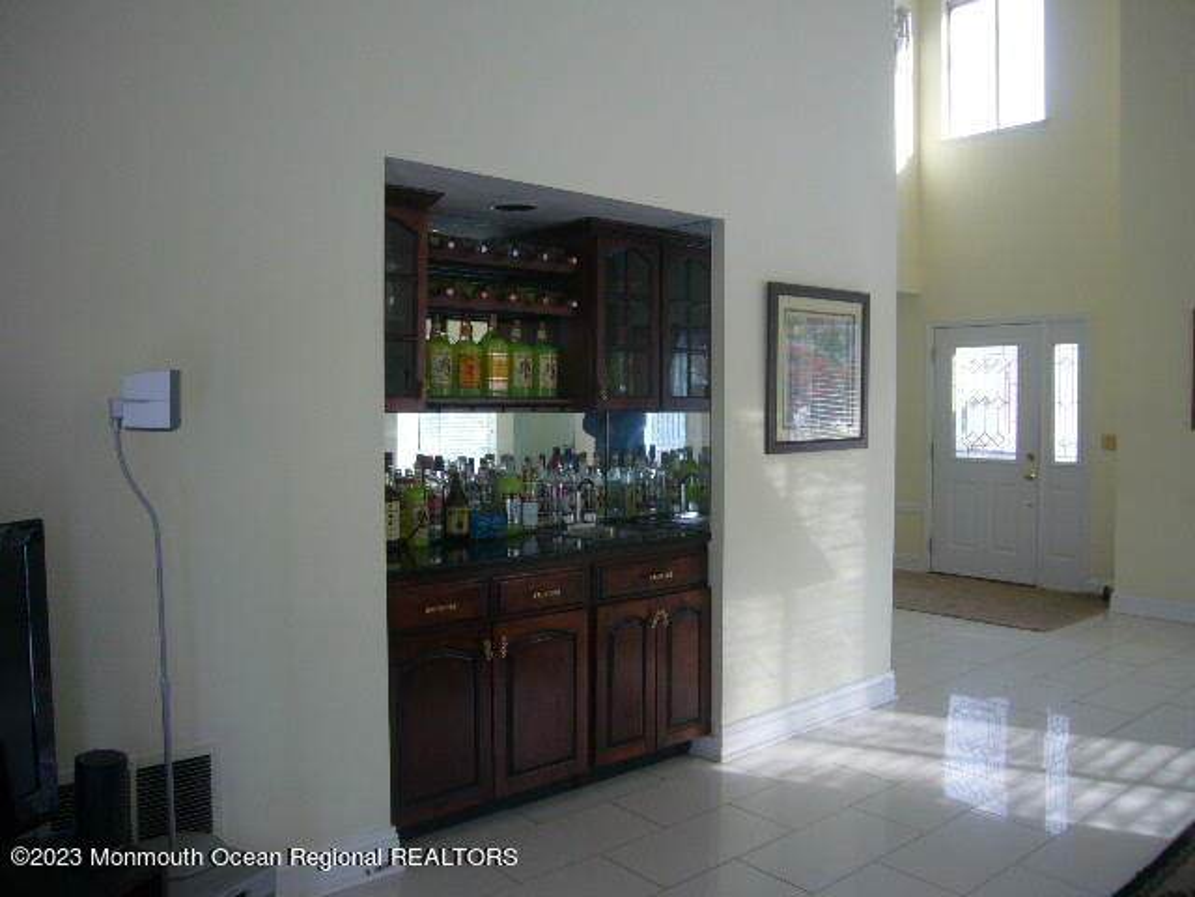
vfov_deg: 49.7
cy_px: 448
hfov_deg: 63.4
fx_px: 967
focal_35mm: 28
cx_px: 598
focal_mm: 4.6
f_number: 2.8
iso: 80
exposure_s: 1/60
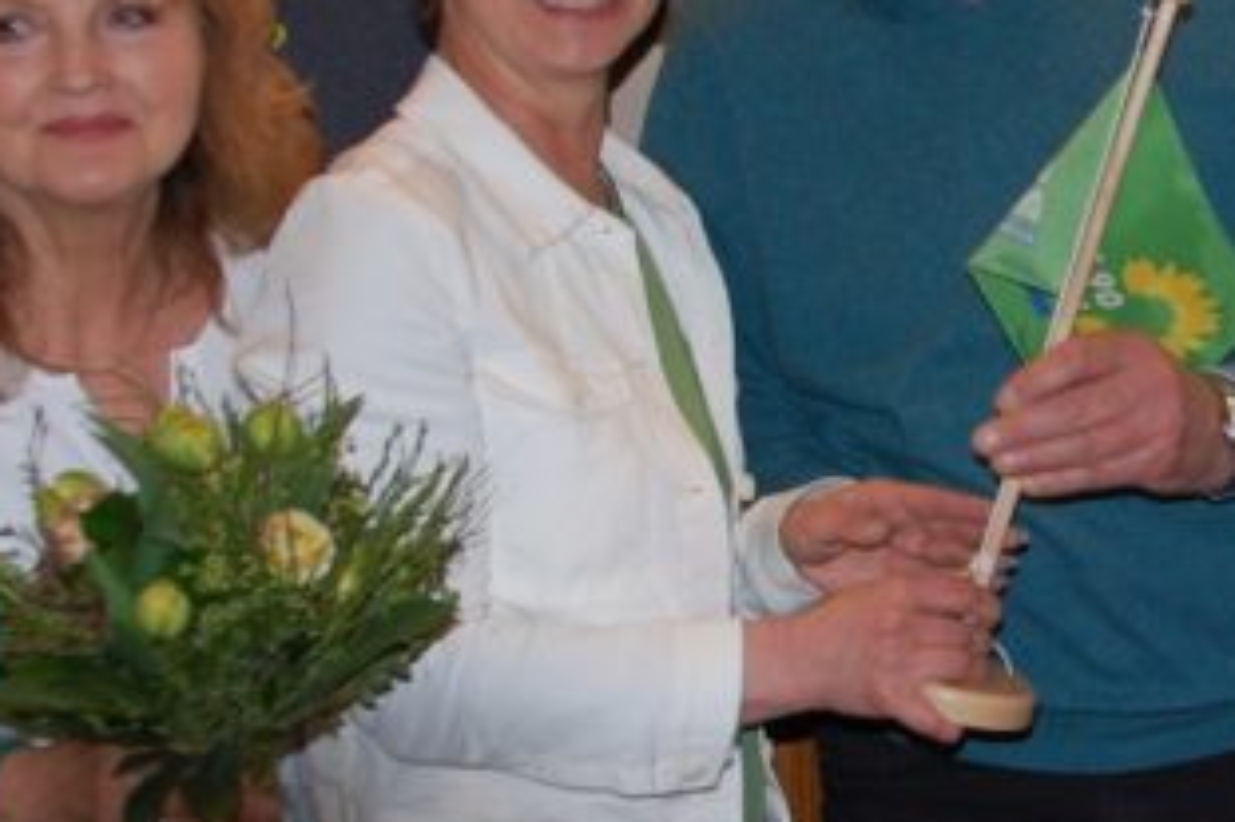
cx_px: 969
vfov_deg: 18.3
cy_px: 181
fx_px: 2537
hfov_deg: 26.9
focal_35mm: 74
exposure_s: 1/60
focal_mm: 20
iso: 400
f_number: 3.8
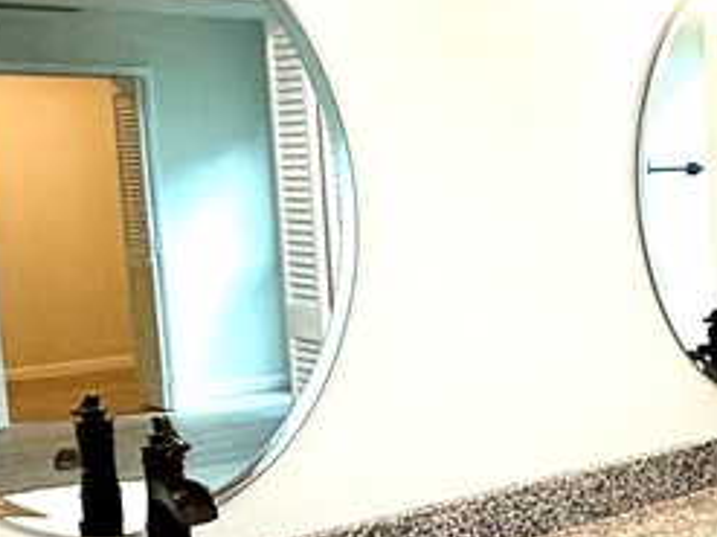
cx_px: 1091
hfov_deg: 24.9
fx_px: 1201
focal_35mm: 58
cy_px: 267
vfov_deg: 25.2
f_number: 2.2
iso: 125
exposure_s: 1/120
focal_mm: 2.22
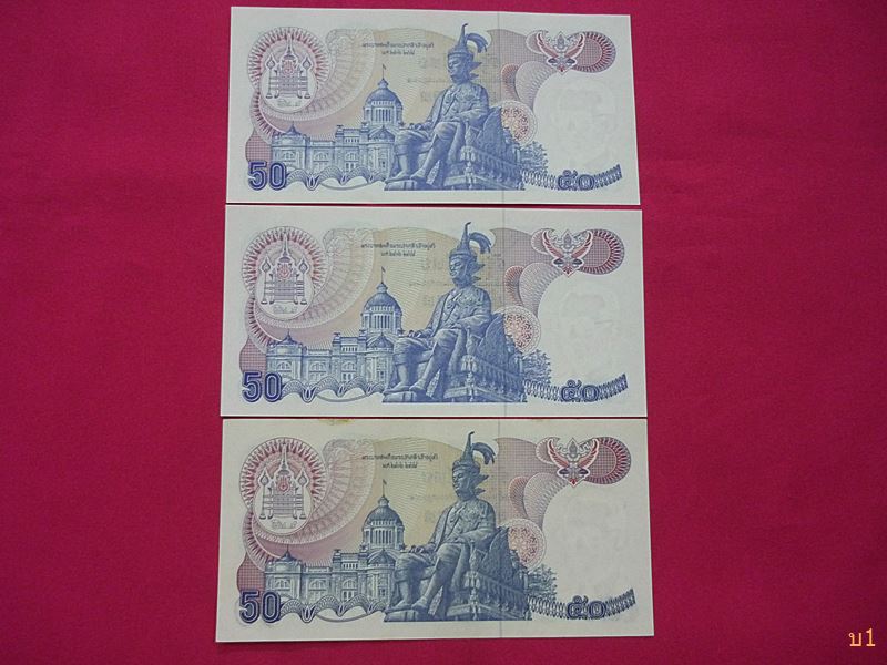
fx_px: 846
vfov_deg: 42.9
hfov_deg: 55.4
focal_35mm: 33
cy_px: 332
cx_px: 444
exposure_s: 1/15
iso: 400
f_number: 2.8
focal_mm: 5.5
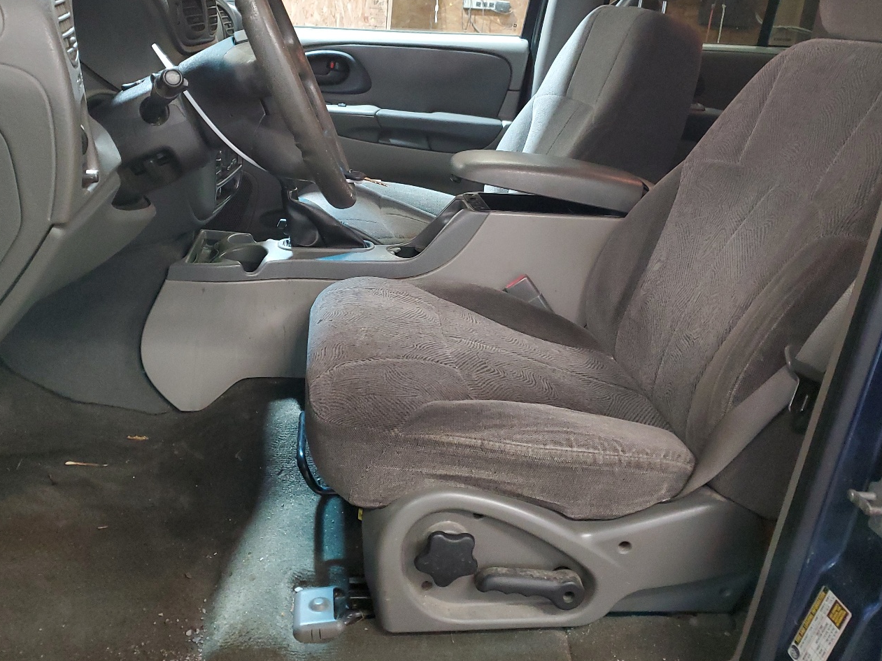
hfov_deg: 55.4
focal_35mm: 33
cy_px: 262
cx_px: 427
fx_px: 841
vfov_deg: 42.7
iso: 296
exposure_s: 1/24
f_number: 1.5
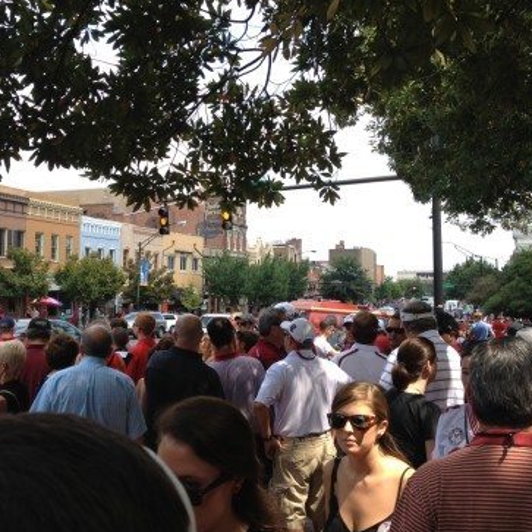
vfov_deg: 40.0
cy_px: 267
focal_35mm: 42
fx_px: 730
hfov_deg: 39.9
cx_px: 216
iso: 50
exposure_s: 1/521
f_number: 2.4
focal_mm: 4.28
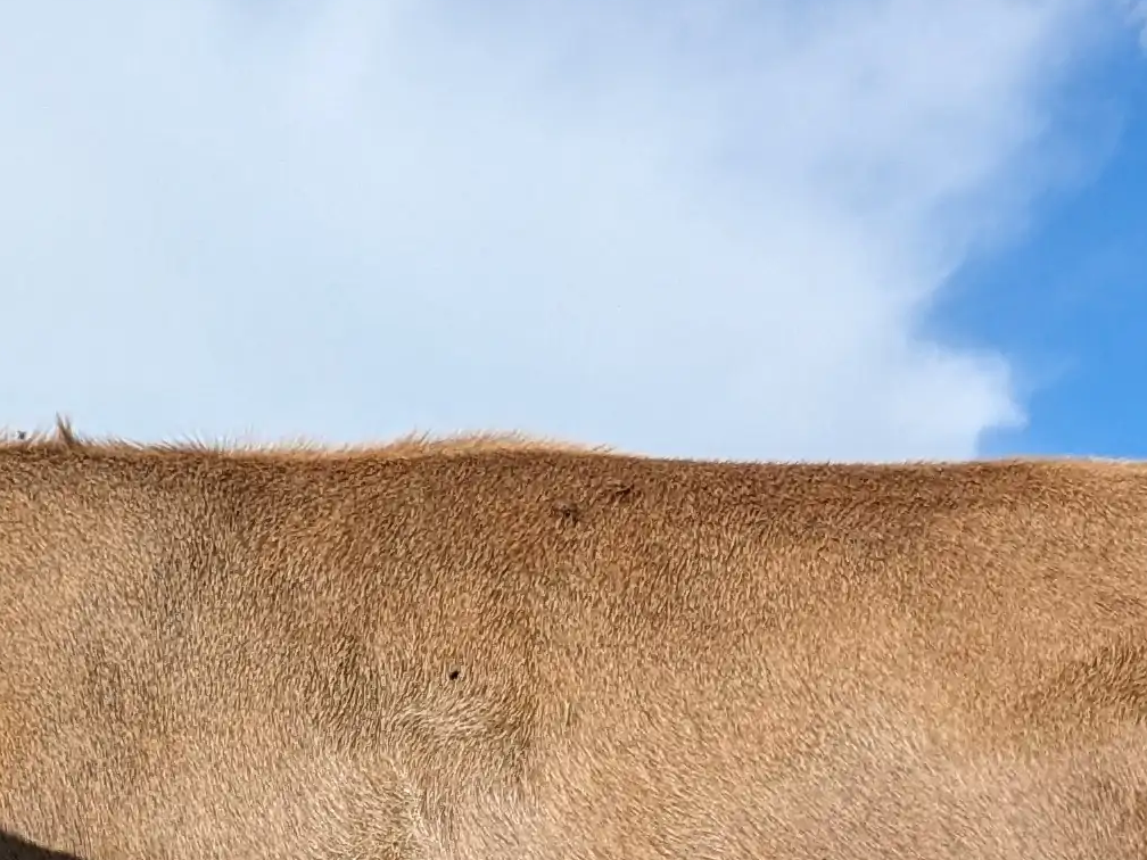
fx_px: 3579
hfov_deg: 18.0
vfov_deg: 13.0
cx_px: 162
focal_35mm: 108
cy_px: 1266
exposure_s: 1/4673
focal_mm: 4.38
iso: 59
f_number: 1.73
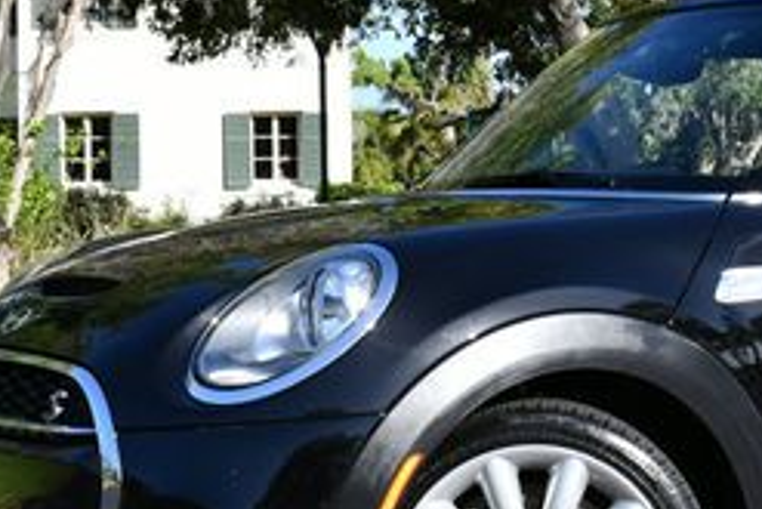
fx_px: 2414
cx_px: 713
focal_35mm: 114
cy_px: 188
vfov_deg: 12.0
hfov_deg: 17.6
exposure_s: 1/250
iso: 160
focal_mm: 22
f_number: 8
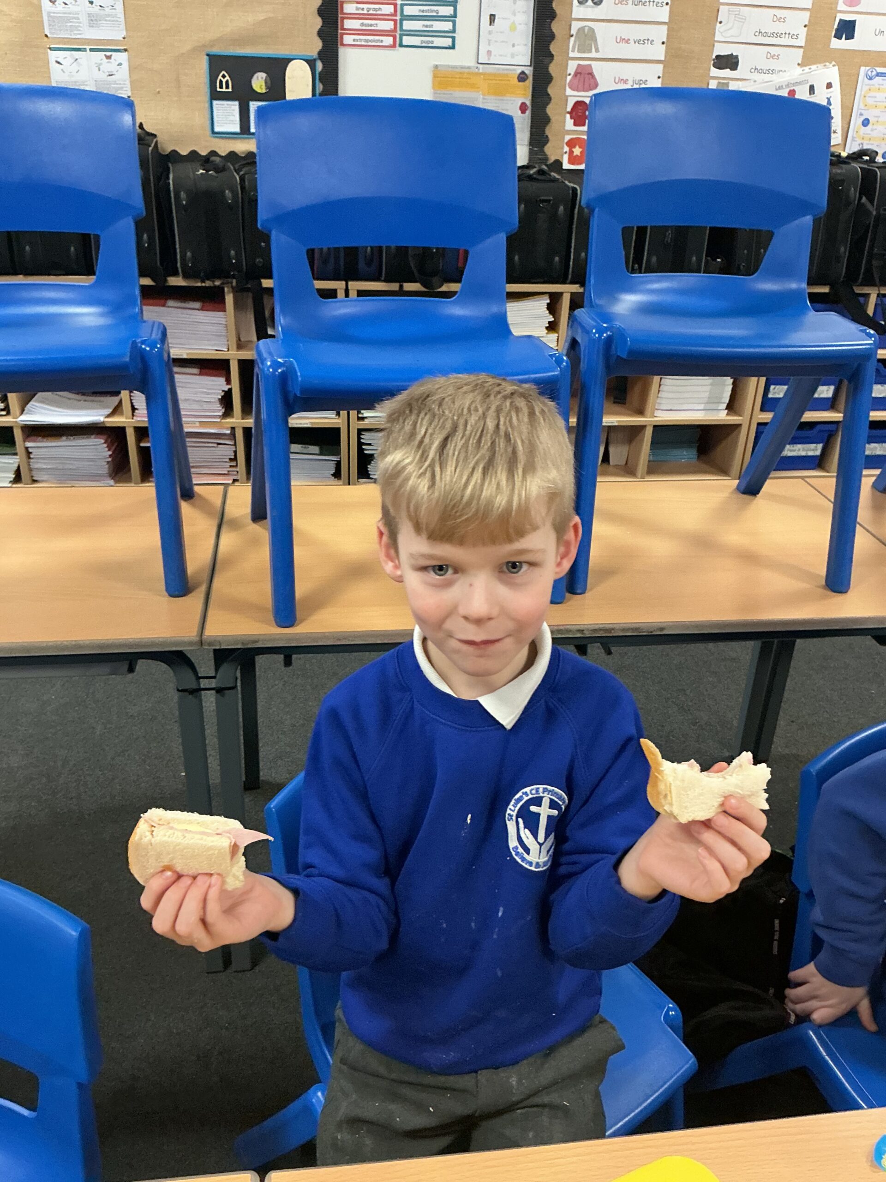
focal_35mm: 29
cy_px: 591
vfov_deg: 61.7
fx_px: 990
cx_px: 443
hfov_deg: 48.2
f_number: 1.8
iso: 160
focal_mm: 3
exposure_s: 1/60
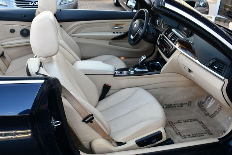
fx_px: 232
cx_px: 116
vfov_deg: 36.9
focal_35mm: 36
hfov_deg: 53.1
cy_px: 78
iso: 400
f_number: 4.5
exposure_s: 1/250
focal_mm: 18
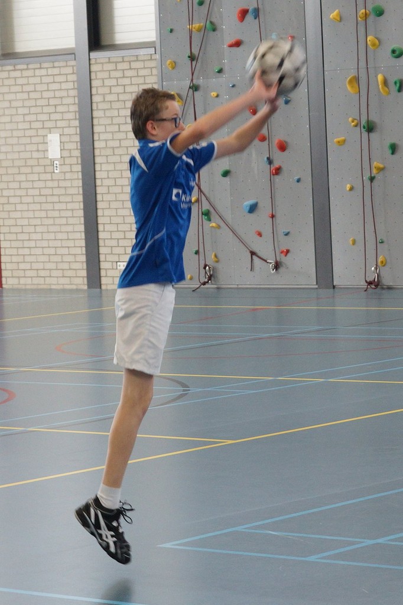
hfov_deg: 18.2
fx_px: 1260
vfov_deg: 27.0
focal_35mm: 75
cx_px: 202
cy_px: 302
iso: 800
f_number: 3.2
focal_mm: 50
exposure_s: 1/200
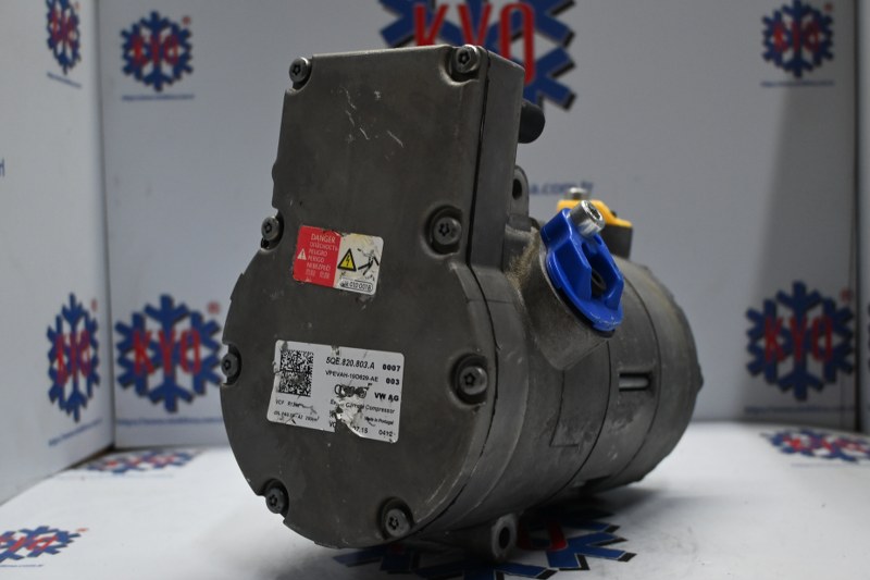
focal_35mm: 38
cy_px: 290
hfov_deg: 51.3
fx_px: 906
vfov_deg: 35.5
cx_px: 435
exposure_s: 1/125
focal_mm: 25
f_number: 4.2
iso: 1000
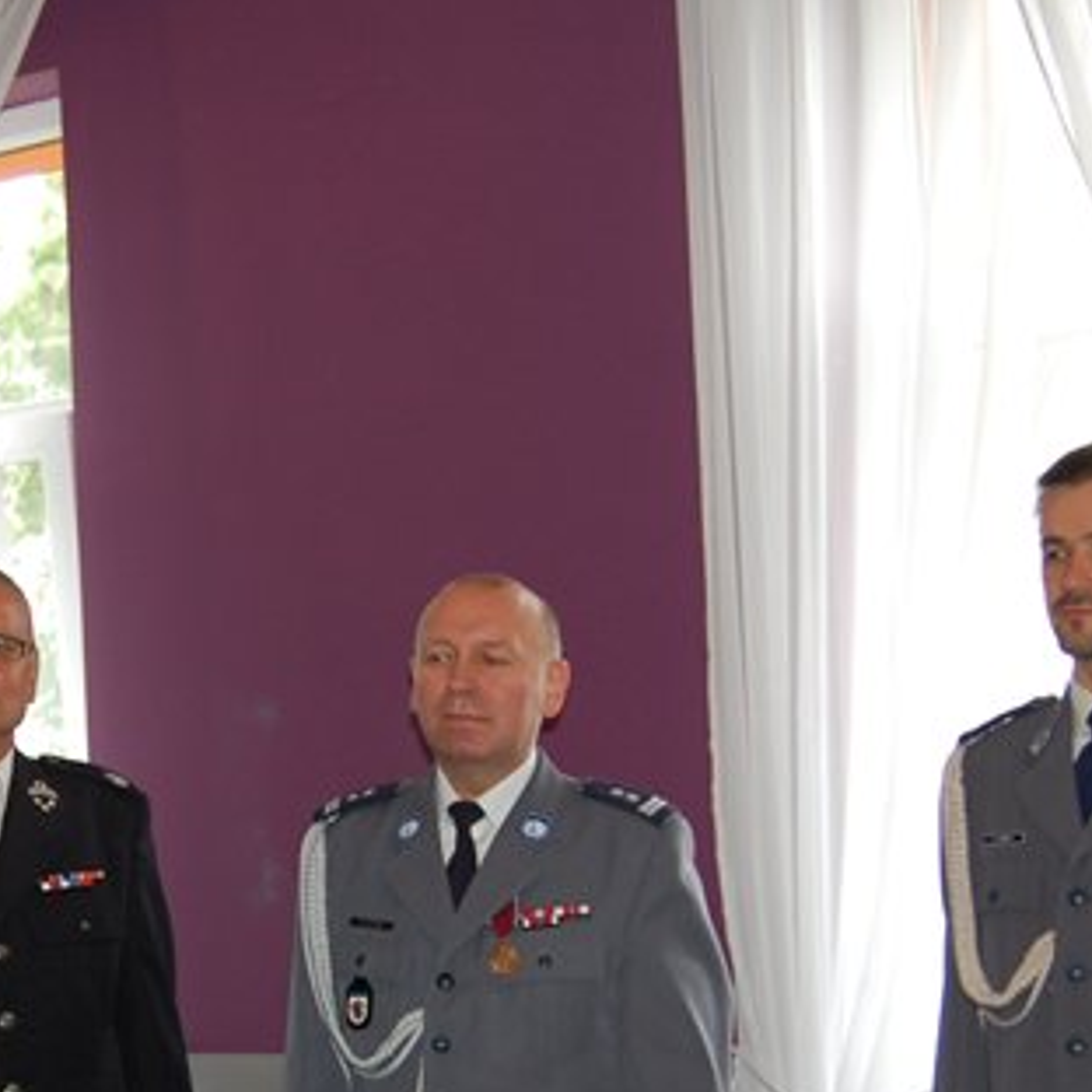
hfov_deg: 21.2
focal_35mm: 80
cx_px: 140
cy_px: 807
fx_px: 2855
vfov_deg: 21.5
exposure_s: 1/60
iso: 400
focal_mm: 28
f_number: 4.2
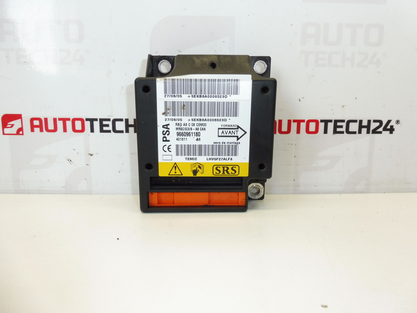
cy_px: 156
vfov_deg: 56.8
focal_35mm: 24
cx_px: 208
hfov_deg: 71.6
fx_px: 289
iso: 200
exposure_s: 1/100
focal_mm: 4.3
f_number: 4
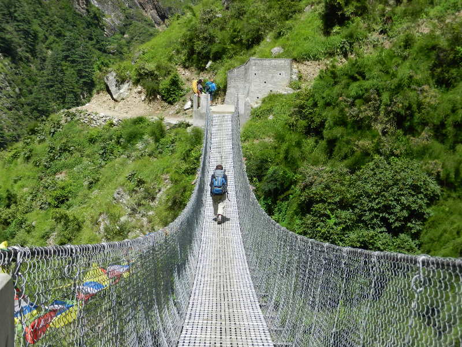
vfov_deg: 21.6
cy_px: 174
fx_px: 908
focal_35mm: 68
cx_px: 231
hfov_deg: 28.6
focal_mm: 12.3
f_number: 4.6
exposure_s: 1/800
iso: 160
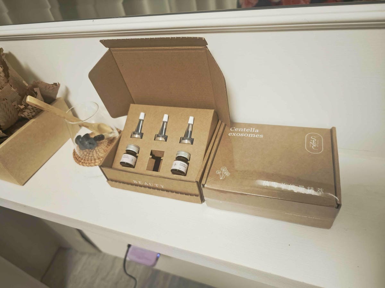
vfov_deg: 58.9
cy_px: 144
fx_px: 256
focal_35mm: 23
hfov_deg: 73.9
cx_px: 192
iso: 2000
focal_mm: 8.72
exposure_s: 1/360
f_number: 1.63
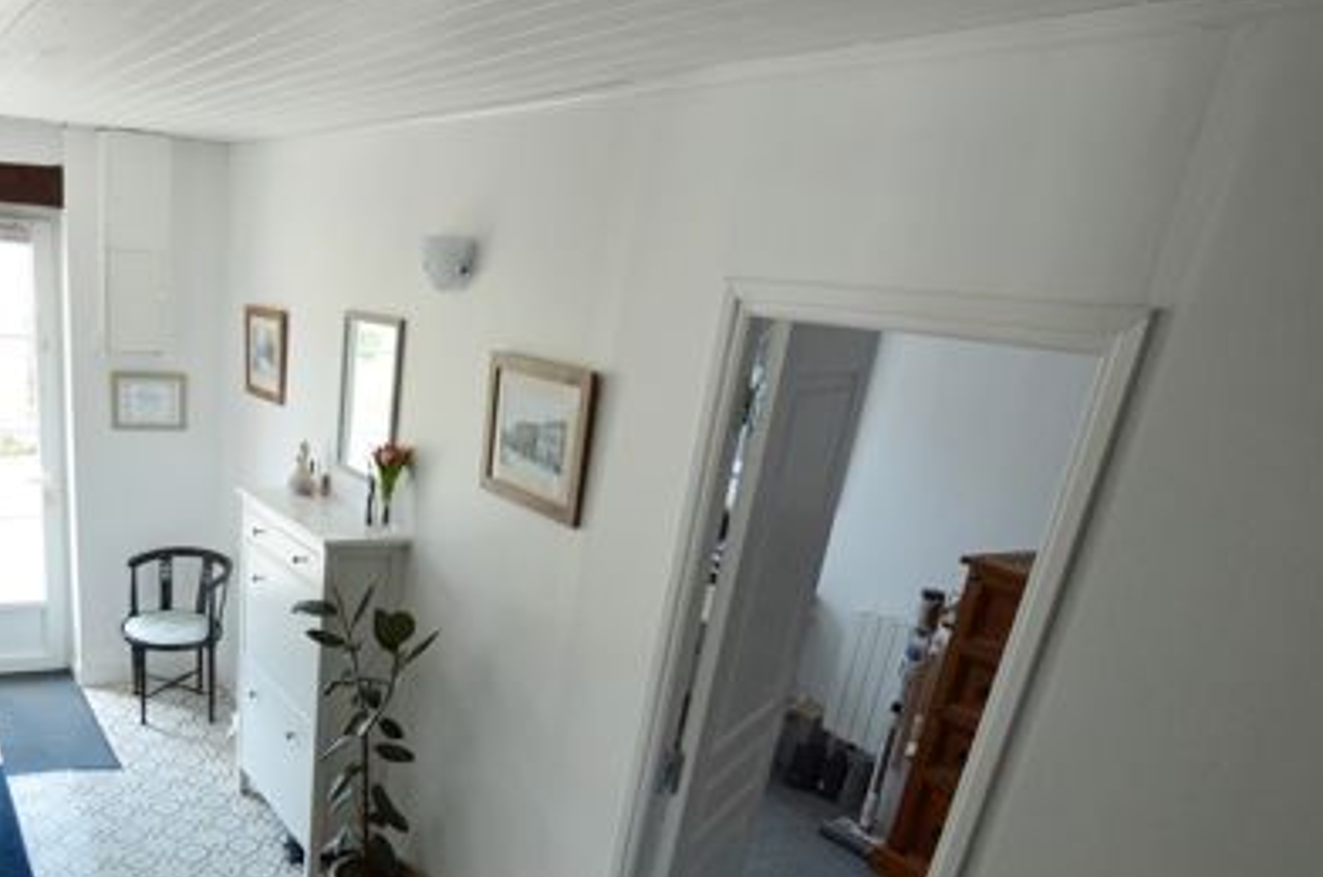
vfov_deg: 45.1
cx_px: 366
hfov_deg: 64.3
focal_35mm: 27
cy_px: 715
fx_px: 991
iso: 400
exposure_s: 1/80
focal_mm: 10
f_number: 4.5
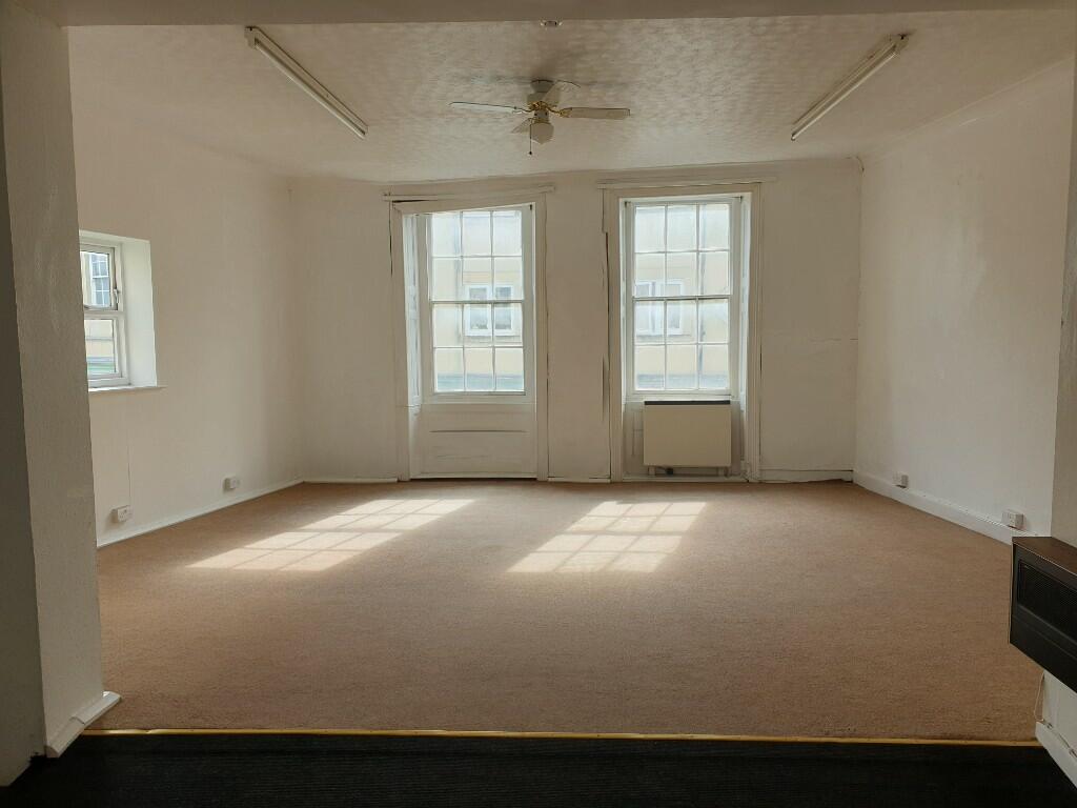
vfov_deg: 53.1
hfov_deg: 67.3
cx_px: 538
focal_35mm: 26
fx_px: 809
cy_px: 404
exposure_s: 1/156
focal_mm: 4.3
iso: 50
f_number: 2.4
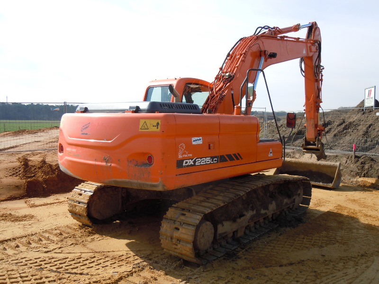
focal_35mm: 30
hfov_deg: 60.0
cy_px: 142
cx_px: 190
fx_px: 328
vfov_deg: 46.8
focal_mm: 5.4
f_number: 3.5
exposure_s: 1/640
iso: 100
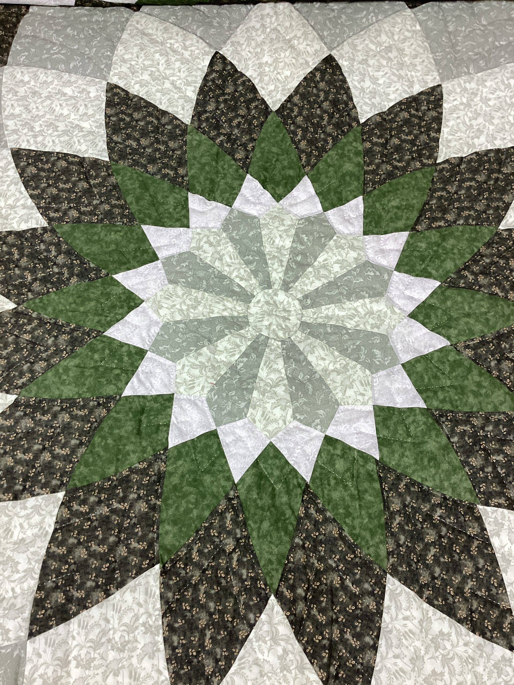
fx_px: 614
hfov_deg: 45.4
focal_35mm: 31
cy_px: 342
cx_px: 257
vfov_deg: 58.4
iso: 100
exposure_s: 1/60
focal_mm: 3.3
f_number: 2.4
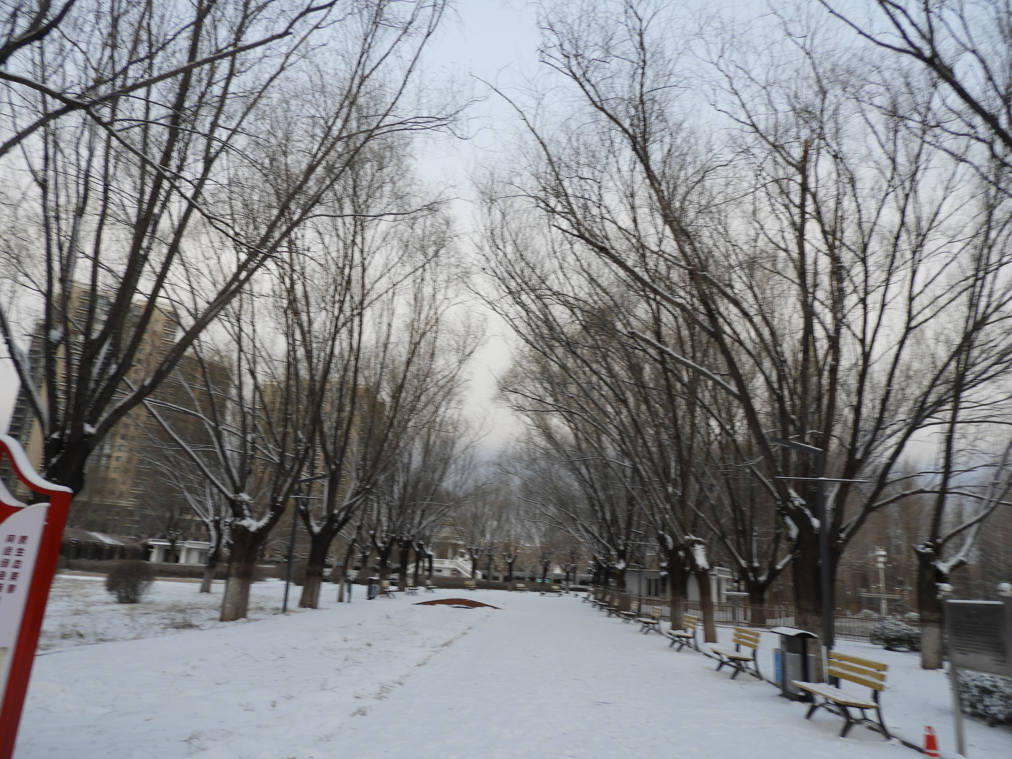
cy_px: 380
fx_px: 702
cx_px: 506
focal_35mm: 24
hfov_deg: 71.6
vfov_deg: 56.8
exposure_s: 1/80
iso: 100
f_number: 3.3
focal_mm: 4.3
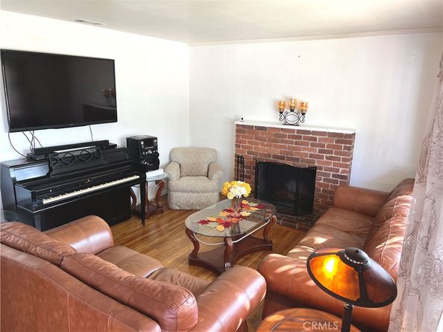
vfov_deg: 53.0
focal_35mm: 26
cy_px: 166
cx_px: 222
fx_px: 333
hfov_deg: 67.3
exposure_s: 1/60
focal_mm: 5.7
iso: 80
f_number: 1.5
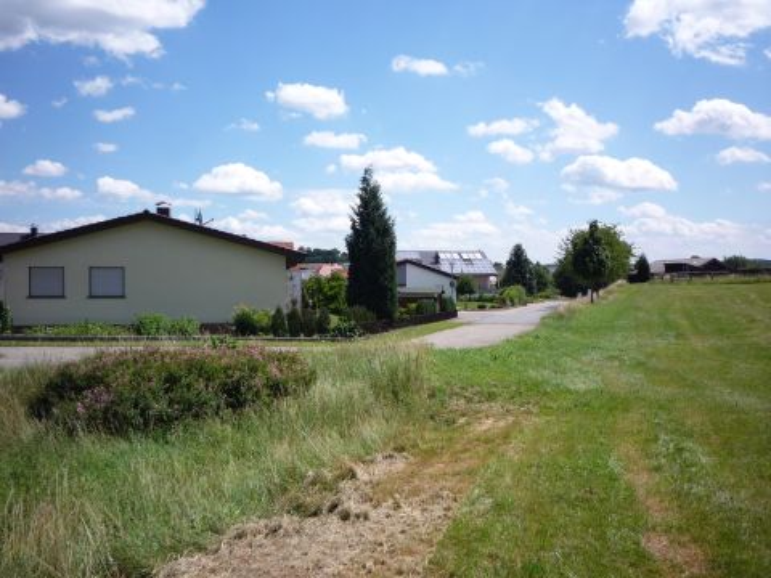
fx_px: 713
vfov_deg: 44.2
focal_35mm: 32
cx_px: 386
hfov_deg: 56.8
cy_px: 289
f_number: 5.6
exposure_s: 1/400
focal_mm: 5.2
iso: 100
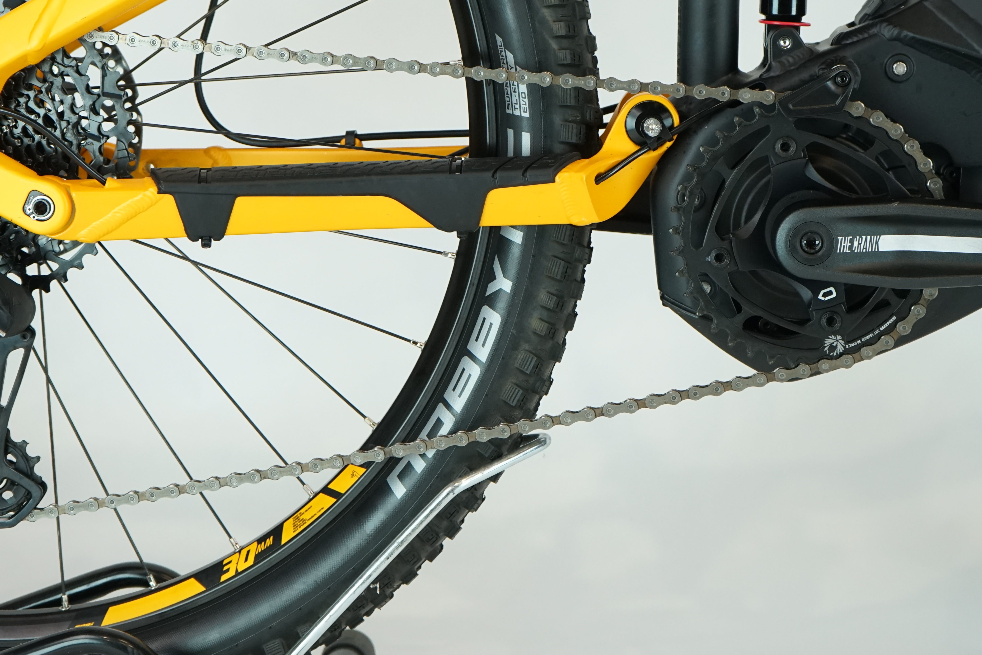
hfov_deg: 23.4
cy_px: 199
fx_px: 2373
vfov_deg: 15.7
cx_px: 473
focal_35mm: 87
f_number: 6.3
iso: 1250
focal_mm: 60
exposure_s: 1/200
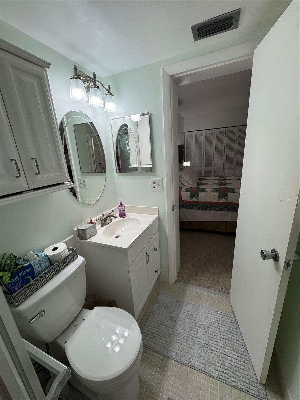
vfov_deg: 102.1
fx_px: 162
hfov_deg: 85.7
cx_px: 150
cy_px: 200
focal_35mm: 14
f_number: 2.2
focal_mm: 2.22
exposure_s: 1/120
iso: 64
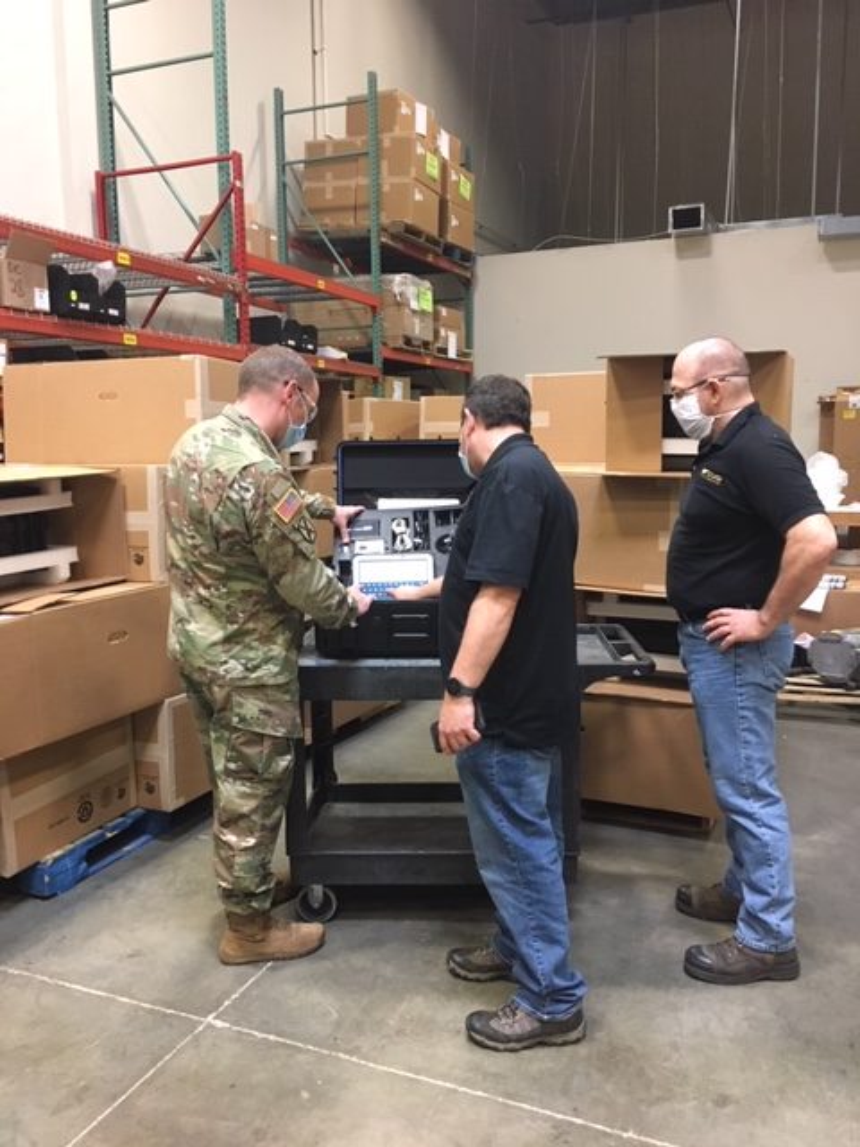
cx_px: 430
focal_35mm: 29
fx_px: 961
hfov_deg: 48.2
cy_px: 574
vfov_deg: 61.7
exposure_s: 1/24
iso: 200
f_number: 2.2
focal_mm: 4.15
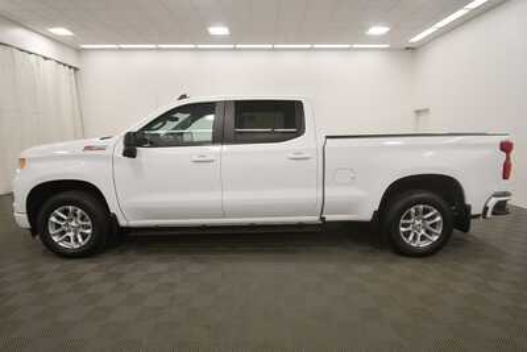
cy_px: 176
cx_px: 264
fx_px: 278
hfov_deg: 86.9
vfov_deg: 64.6
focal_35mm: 19
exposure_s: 1/250
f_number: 5
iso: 640
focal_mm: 13
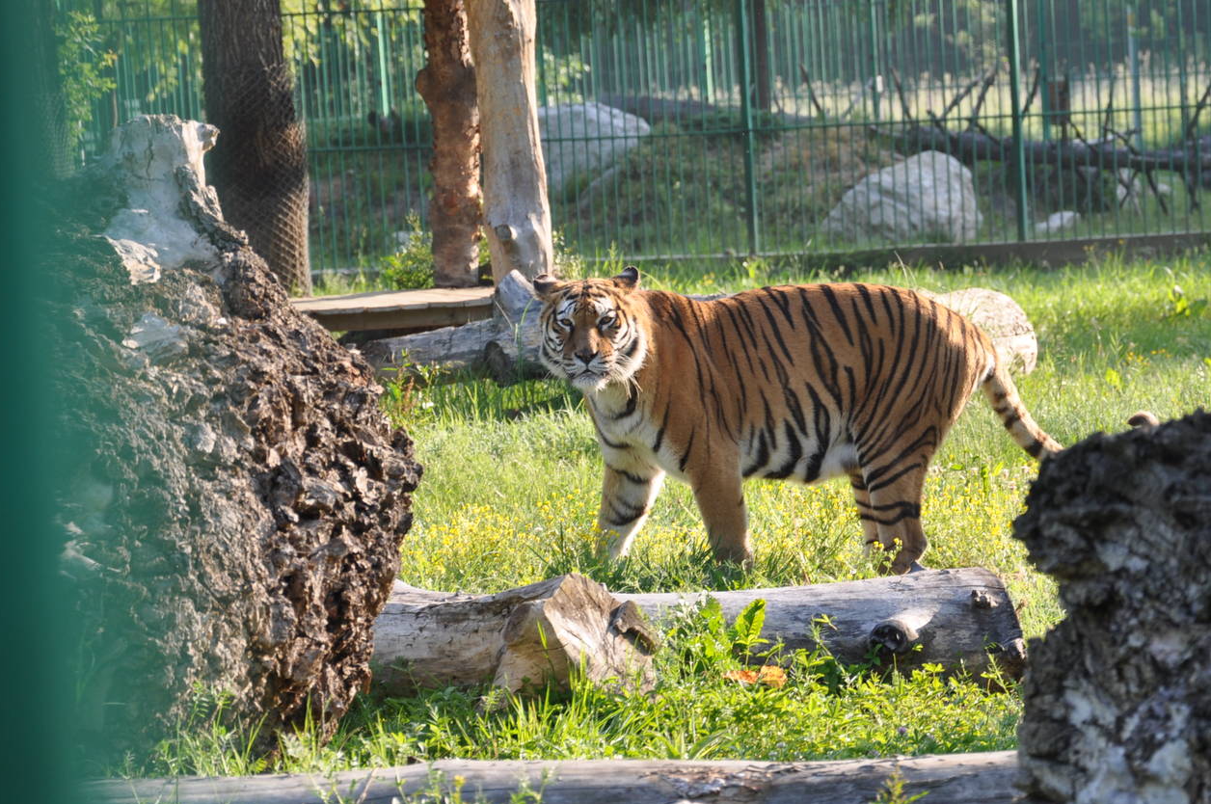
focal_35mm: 201
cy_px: 389
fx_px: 6740
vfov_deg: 6.8
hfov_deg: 10.3
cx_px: 765
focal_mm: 105
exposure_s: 1/160
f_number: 6.3
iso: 200
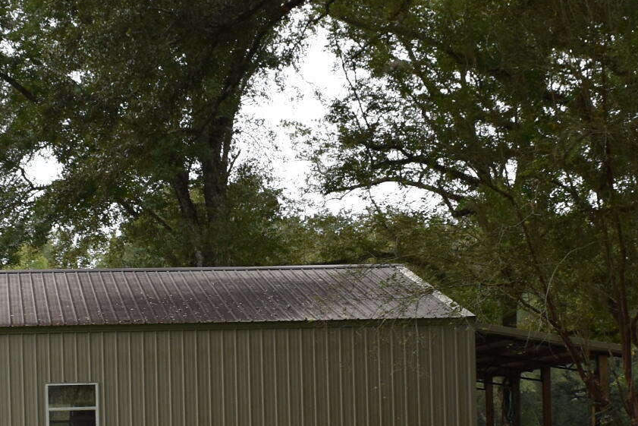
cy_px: 465
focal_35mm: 107
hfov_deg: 19.1
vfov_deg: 12.6
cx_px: 276
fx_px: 1896
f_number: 5.6
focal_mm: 20
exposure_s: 1/125
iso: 180
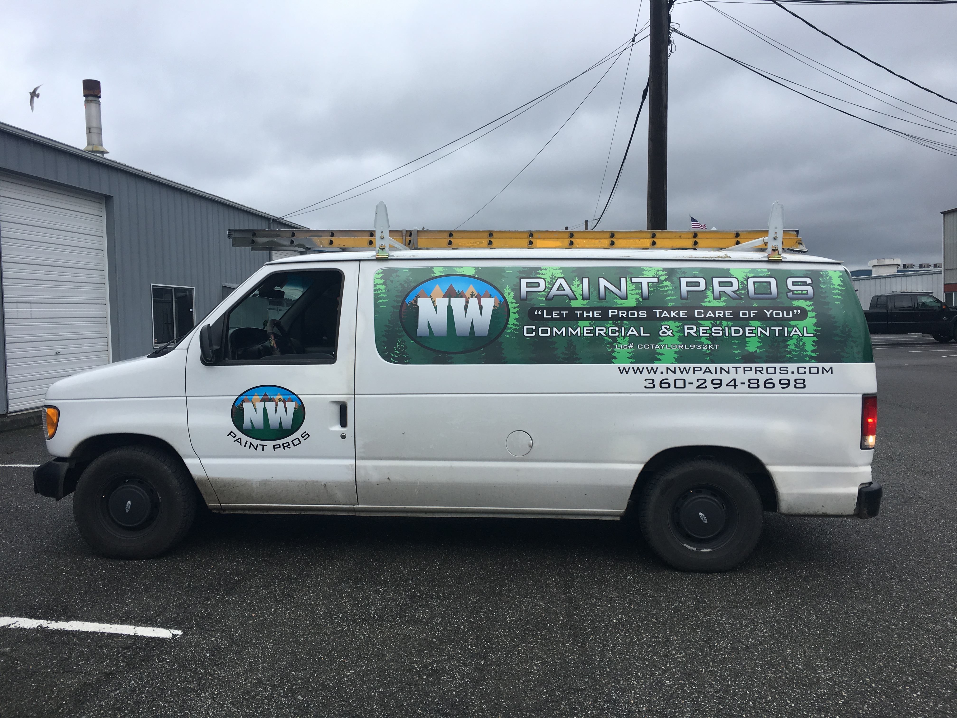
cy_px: 359
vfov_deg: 48.2
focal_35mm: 29
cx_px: 478
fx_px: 802
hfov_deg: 61.7
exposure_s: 1/541
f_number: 2.2
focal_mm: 4.15
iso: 25
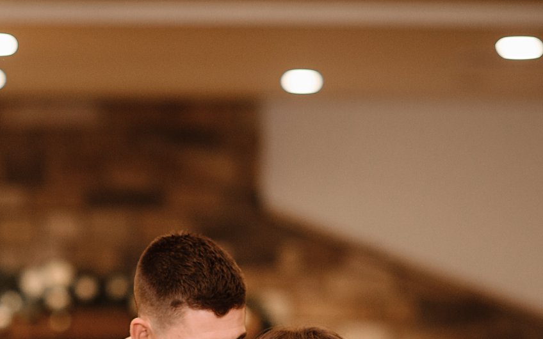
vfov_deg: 6.2
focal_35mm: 209
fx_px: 3093
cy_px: 396
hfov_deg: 10.0
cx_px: 113
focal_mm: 85
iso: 1000
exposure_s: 1/500
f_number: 2
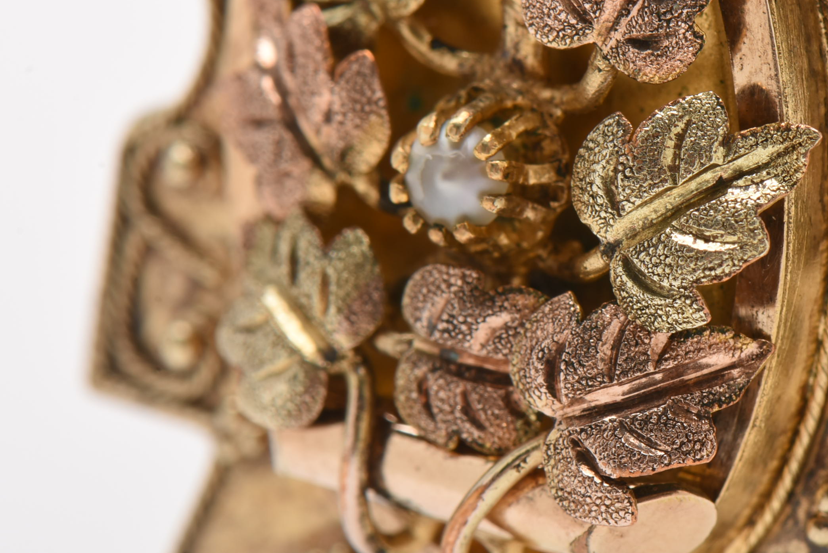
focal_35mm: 183
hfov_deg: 11.2
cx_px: 568
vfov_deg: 7.5
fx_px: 4206
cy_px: 175
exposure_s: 1/125
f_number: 20
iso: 100
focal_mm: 85
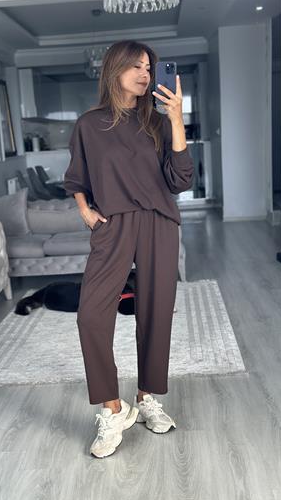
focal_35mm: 53
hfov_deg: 22.6
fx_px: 703
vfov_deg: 39.2
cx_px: 136
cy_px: 251
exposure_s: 1/172
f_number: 1.78
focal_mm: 6.86
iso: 100
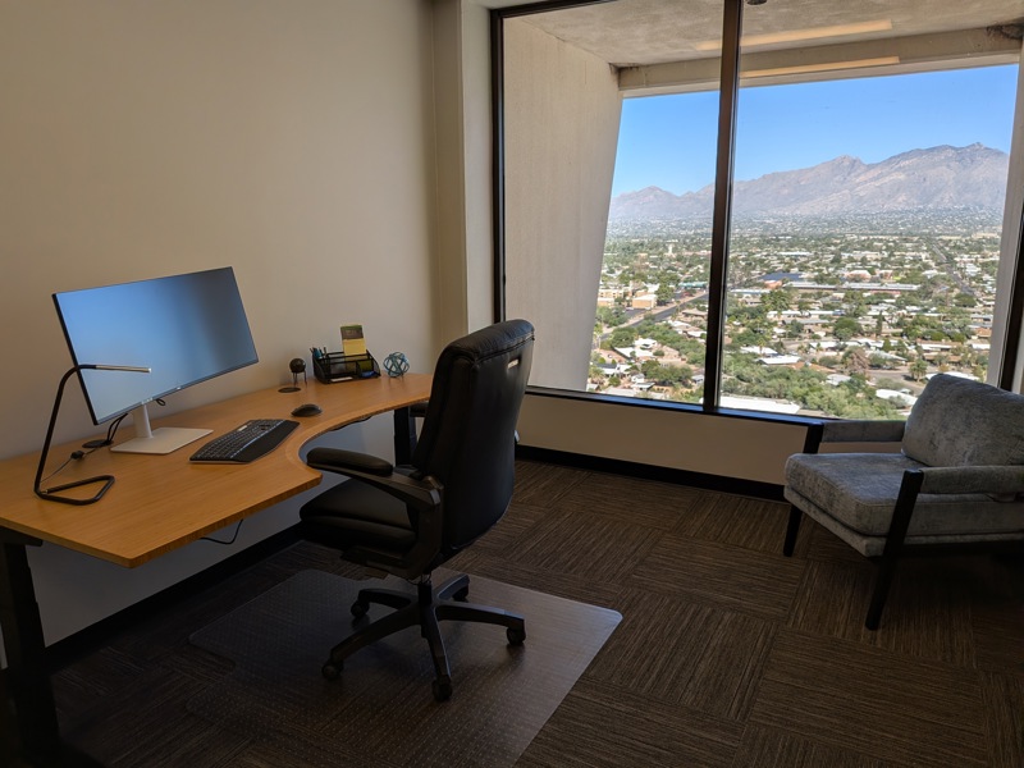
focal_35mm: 24
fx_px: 710
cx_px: 512
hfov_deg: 71.6
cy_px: 384
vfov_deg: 56.8
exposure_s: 1/669
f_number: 1.7
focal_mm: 4.53
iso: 29
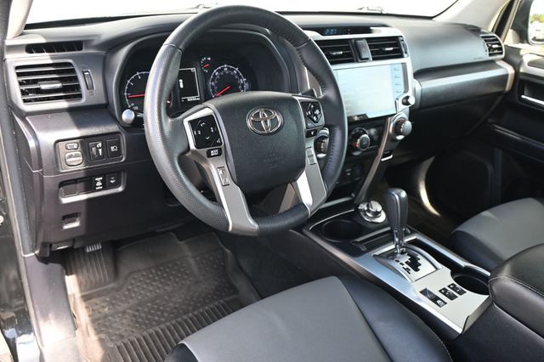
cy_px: 181
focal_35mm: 30
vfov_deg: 43.6
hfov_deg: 62.0
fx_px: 453
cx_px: 272
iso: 500
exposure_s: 1/125
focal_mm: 20
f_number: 3.8
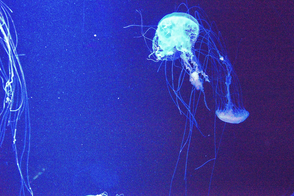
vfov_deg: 24.6
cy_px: 88
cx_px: 156
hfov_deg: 36.2
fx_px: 449
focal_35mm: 55
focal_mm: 50
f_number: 4
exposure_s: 1/100
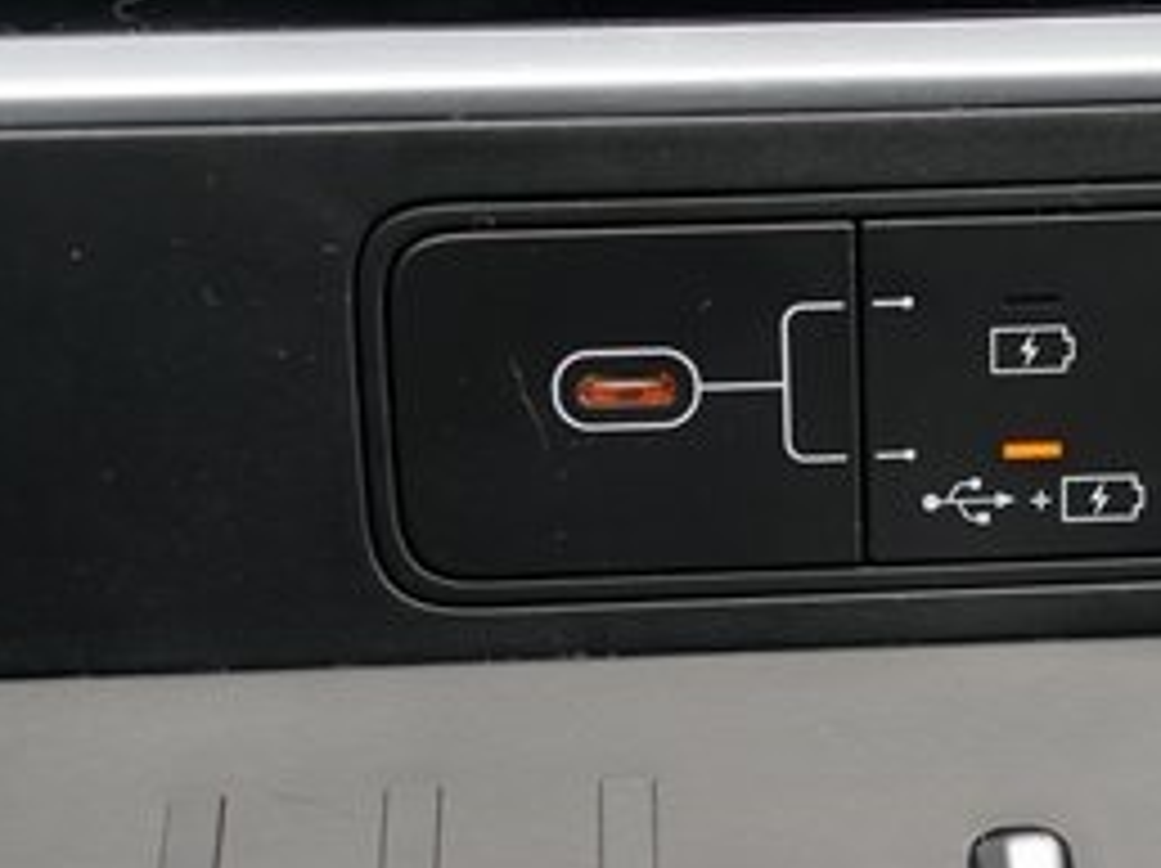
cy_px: 510
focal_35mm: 98
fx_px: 3284
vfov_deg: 15.1
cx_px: 963
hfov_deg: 19.8
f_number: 4
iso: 200
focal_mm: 41
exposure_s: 1/60
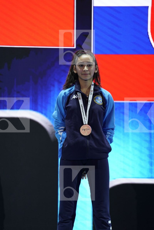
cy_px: 115
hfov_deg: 6.9
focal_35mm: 200
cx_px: 77
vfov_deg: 10.3
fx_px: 1283
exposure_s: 1/250
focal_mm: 200
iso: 500
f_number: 2.8
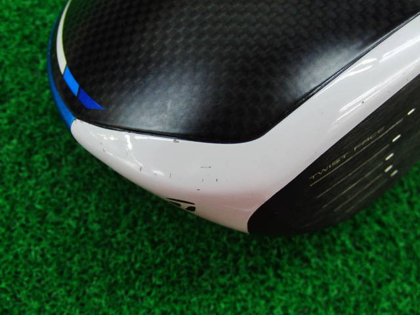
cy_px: 158
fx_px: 449
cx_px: 210
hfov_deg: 50.1
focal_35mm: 37
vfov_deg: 38.7
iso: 400
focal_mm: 6.42
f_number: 3.6
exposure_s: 1/50
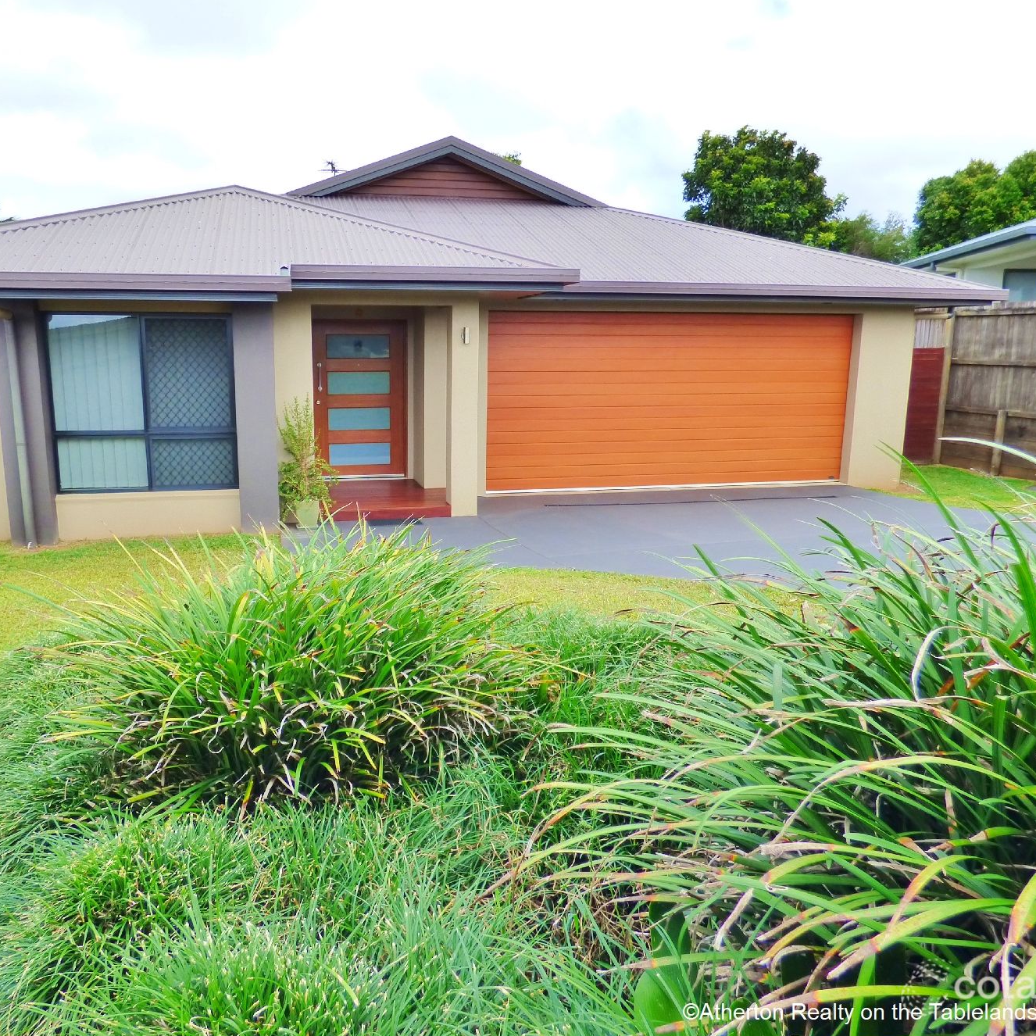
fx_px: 813
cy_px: 520
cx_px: 437
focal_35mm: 24
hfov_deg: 64.7
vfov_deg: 65.0
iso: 250
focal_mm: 3.58
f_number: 2.8
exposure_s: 1/800
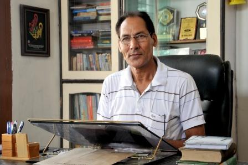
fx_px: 496
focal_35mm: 72
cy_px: 82
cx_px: 124
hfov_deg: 28.1
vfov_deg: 18.9
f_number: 4.8
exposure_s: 1/50
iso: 400
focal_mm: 48
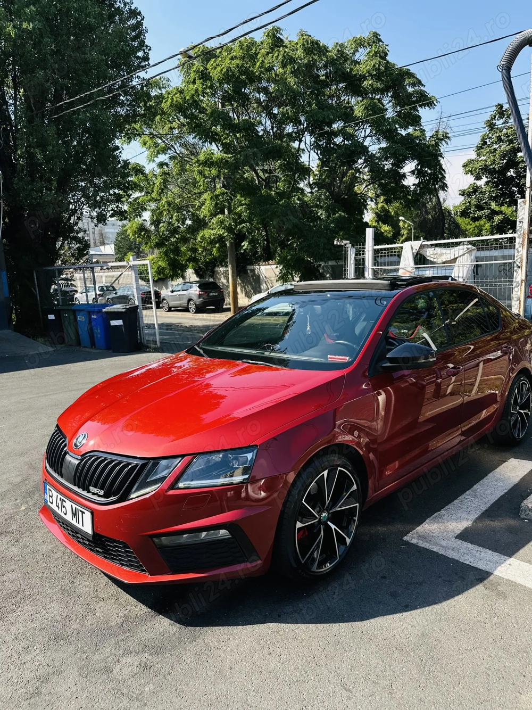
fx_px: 492
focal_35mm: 24
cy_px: 355
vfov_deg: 71.6
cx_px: 266
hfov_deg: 56.8
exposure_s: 1/2469
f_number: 1.78
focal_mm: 6.86
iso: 80
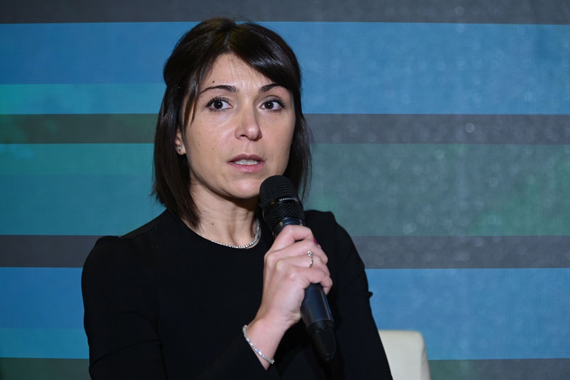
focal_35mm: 145
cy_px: 190
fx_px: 2296
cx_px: 285
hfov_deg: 14.2
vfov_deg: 9.5
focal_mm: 145
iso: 2000
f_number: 3.5
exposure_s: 1/160
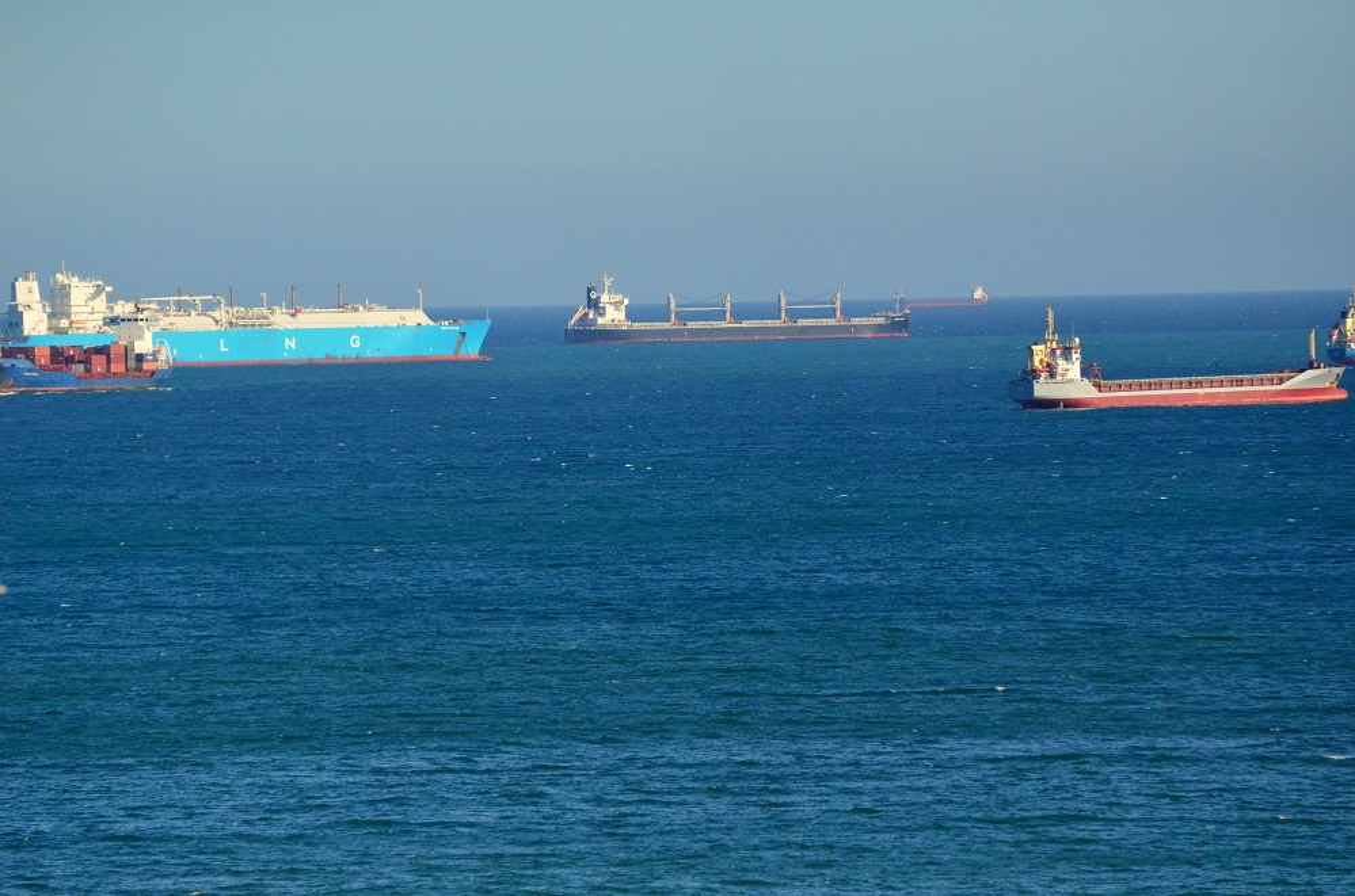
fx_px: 10983
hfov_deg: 7.1
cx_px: 678
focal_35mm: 292
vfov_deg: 4.7
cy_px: 448
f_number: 5.3
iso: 1600
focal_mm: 195
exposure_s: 1/8000
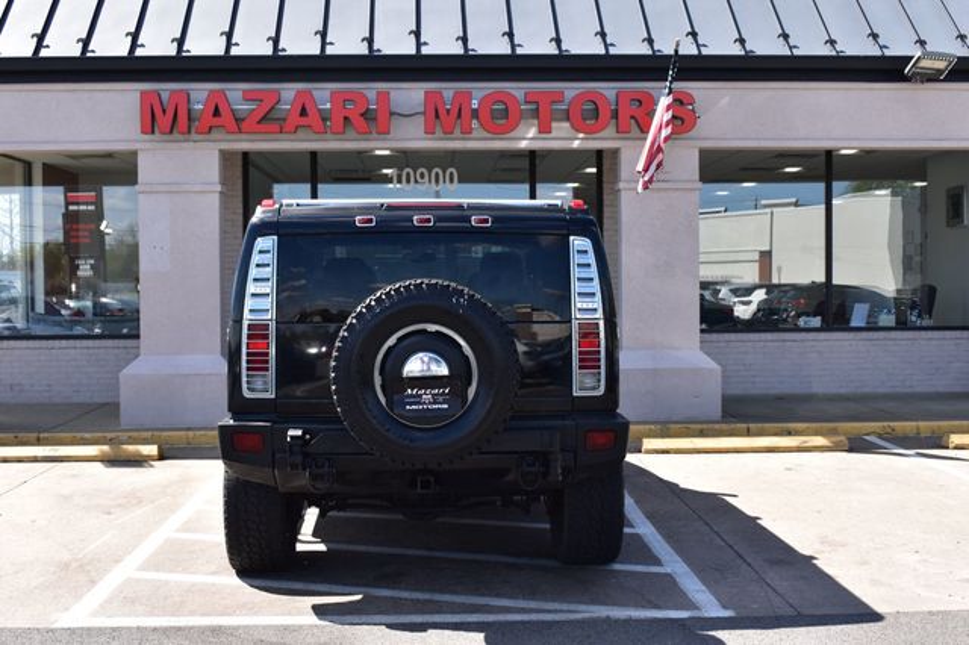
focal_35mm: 44
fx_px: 1170
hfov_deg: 45.0
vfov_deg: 30.8
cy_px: 322
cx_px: 484
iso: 400
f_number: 10
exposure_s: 1/320
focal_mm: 29
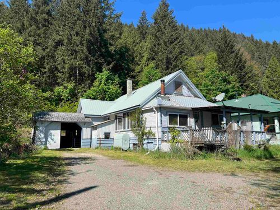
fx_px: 210
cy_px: 105
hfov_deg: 67.3
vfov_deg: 53.1
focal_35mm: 26
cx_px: 140
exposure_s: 1/3571
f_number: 1.5
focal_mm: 5.7
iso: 50
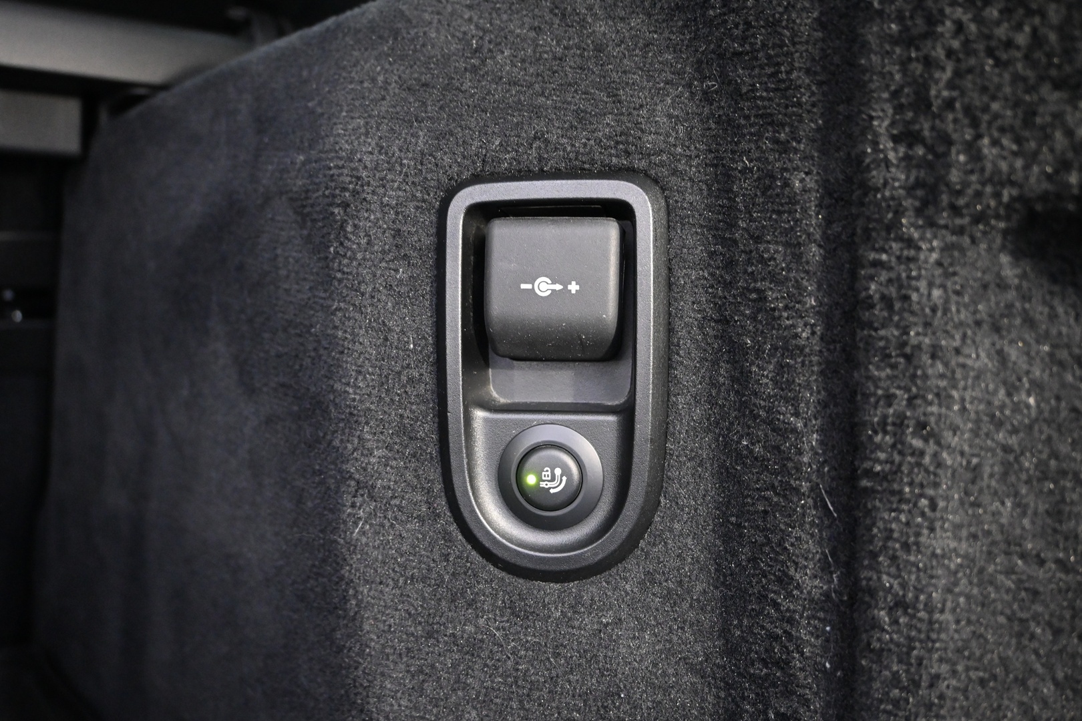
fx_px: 924
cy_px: 360
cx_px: 541
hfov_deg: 60.7
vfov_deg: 42.6
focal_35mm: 31
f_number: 3.8
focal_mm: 20.5
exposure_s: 1/13
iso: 3200
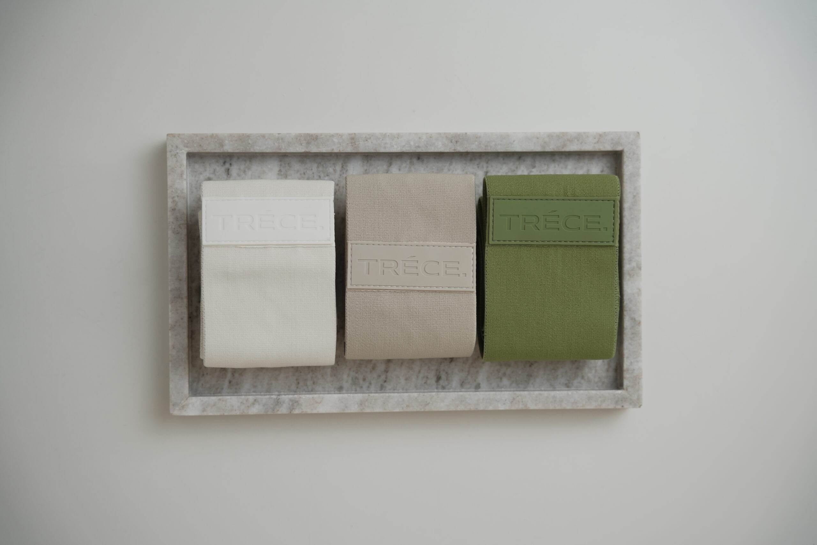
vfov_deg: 24.2
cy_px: 272
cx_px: 408
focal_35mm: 56
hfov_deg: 35.6
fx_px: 1271
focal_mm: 56
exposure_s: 1/250
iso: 640
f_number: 4
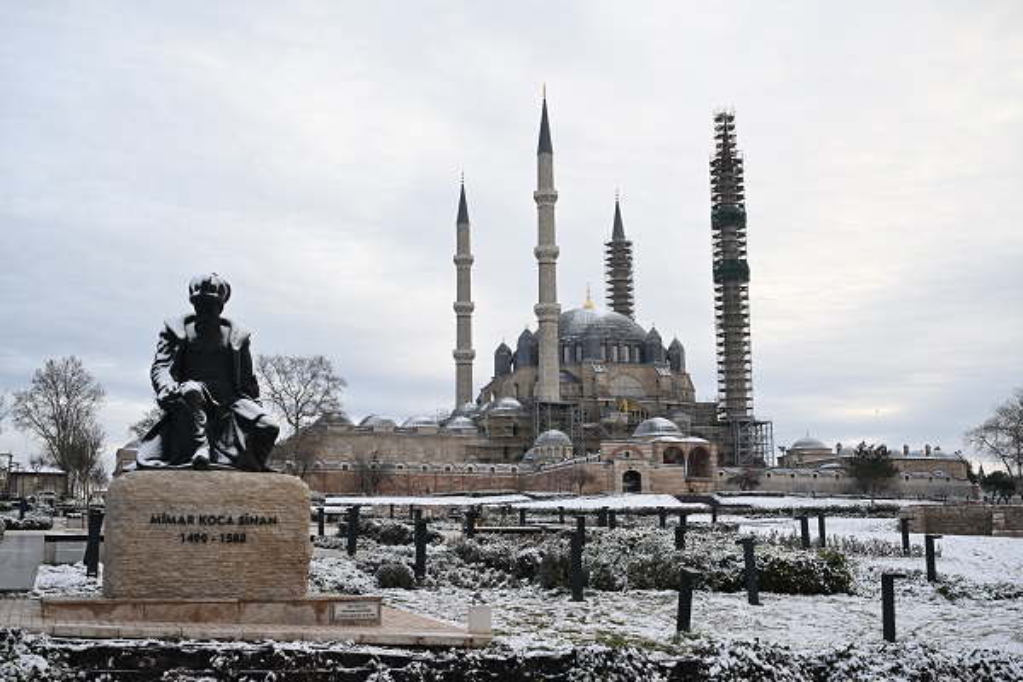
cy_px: 341
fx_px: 1250
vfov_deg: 30.5
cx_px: 512
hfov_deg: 44.5
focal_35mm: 44
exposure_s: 1/400
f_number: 6.3
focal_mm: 44
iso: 640
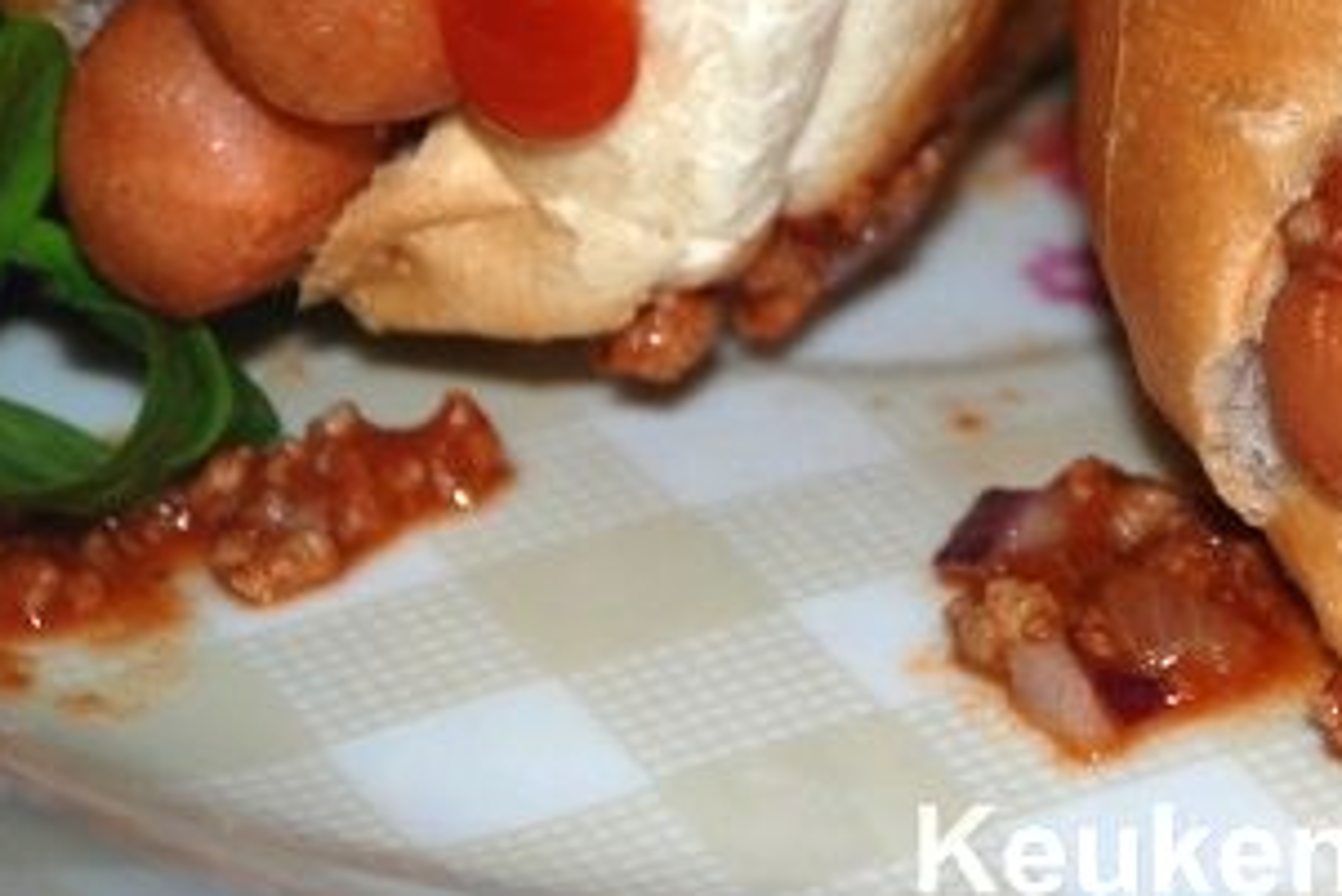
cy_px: -272
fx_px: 12655
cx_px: 1373
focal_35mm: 339
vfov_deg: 4.0
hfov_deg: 6.1
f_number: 5.6
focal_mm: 85
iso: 160
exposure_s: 1/60
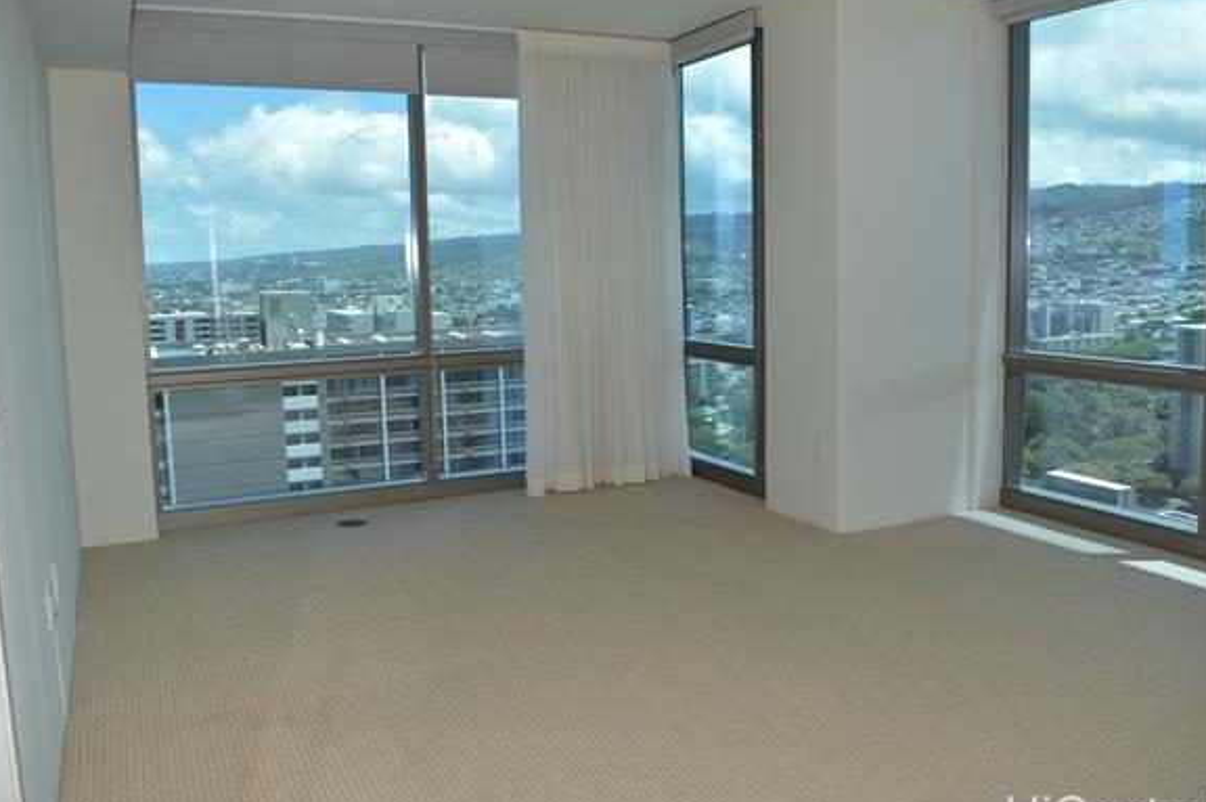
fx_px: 1004
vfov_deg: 43.5
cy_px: 389
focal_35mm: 30
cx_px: 645
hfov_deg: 61.9
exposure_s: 1/200
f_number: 5
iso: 100
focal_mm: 18
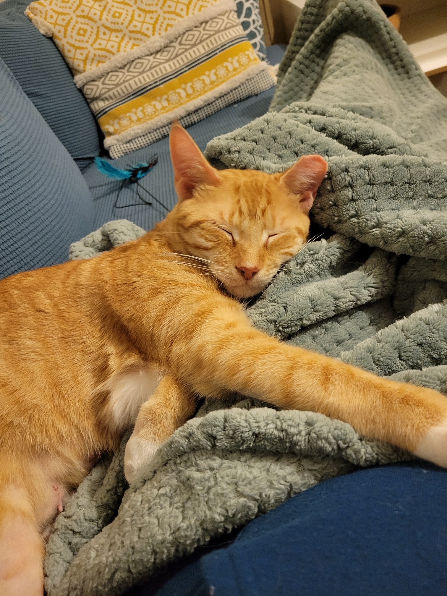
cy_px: 298
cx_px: 224
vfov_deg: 67.3
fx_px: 448
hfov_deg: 53.1
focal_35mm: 26
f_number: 1.8
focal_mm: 5.4
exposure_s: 1/30
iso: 640
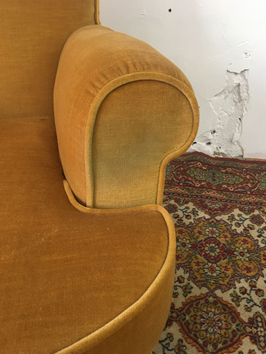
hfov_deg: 48.2
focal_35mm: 29
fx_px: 297
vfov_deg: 61.7
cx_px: 133
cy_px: 177
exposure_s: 1/33
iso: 160
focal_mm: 4.15
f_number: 2.2
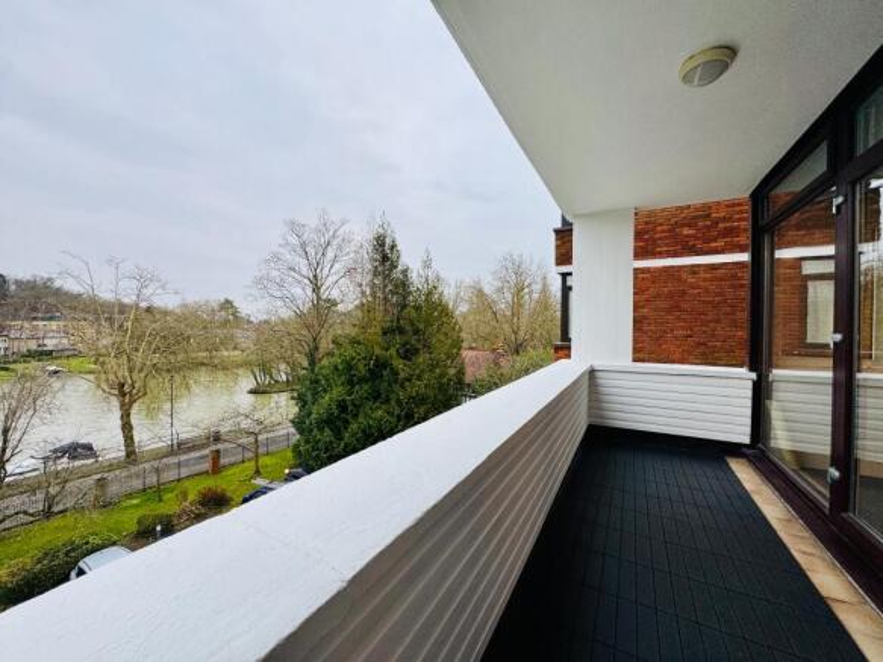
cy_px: 331
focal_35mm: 14
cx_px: 442
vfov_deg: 85.7
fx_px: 357
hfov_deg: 102.1
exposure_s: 1/100
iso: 64
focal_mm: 2.22
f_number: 2.2
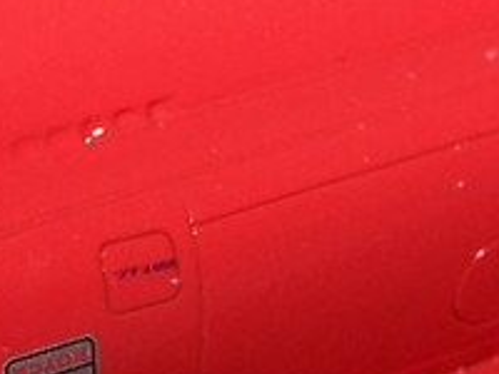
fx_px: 2926
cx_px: 76
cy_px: 50
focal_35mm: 203
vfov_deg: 7.3
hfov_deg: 9.7
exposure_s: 1/60
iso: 80
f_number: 2.8
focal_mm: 6.3
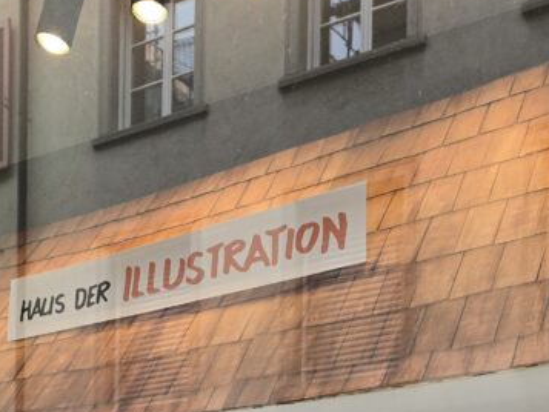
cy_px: 666
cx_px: 218
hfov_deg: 29.3
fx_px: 1047
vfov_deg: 18.8
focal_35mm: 66
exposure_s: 1/100
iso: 16
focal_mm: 6.3
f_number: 1.7
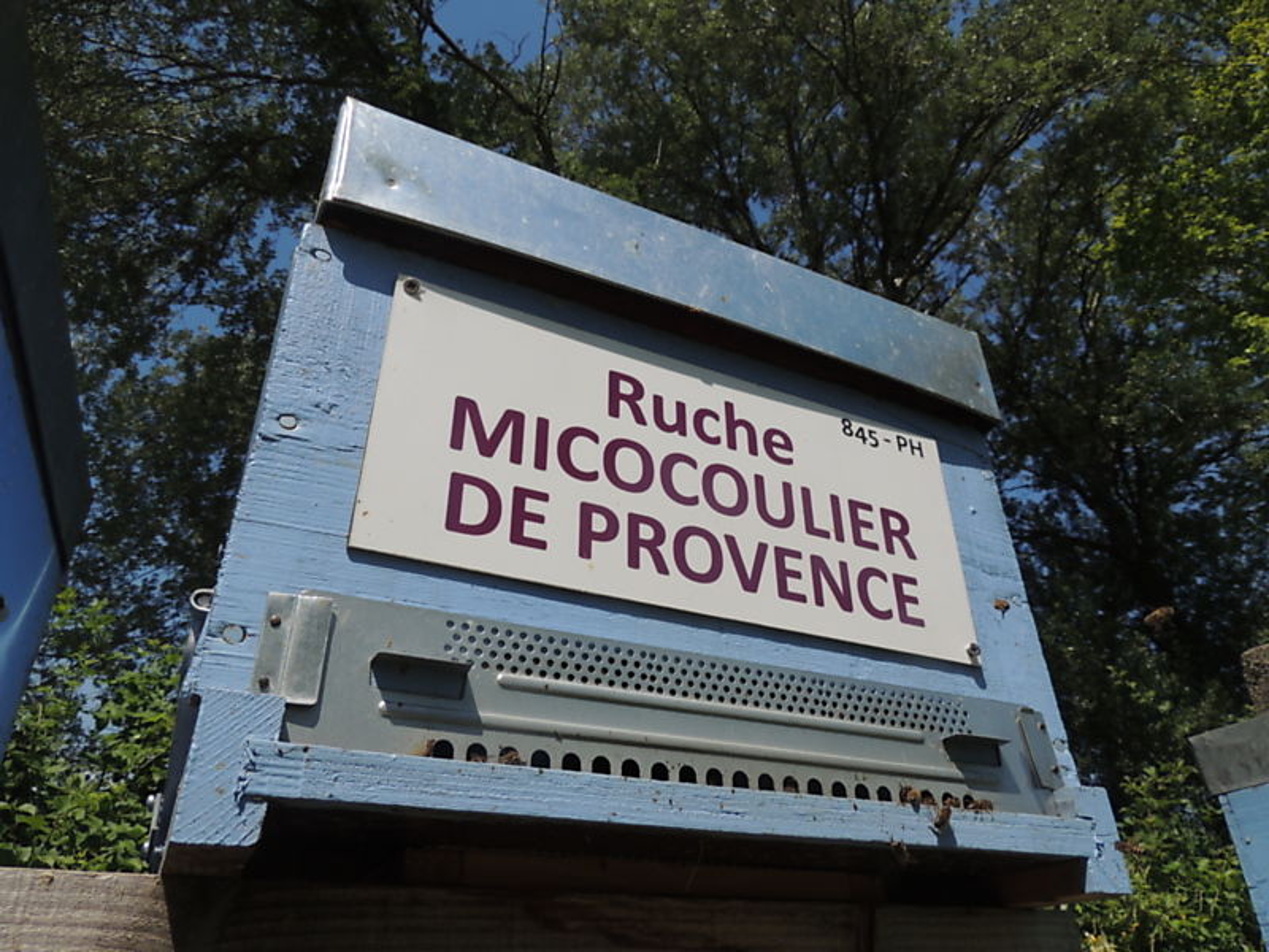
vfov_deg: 56.8
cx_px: 634
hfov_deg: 71.6
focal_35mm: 24
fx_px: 880
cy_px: 476
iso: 100
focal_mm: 4.3
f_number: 3.7
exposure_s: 1/1600
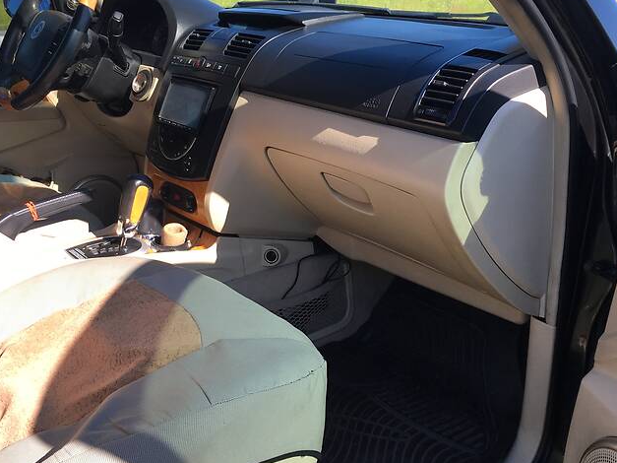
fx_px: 659
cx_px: 326
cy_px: 232
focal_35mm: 37
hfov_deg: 50.1
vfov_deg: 38.7
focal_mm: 4.2
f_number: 2.2
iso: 25
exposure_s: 1/366
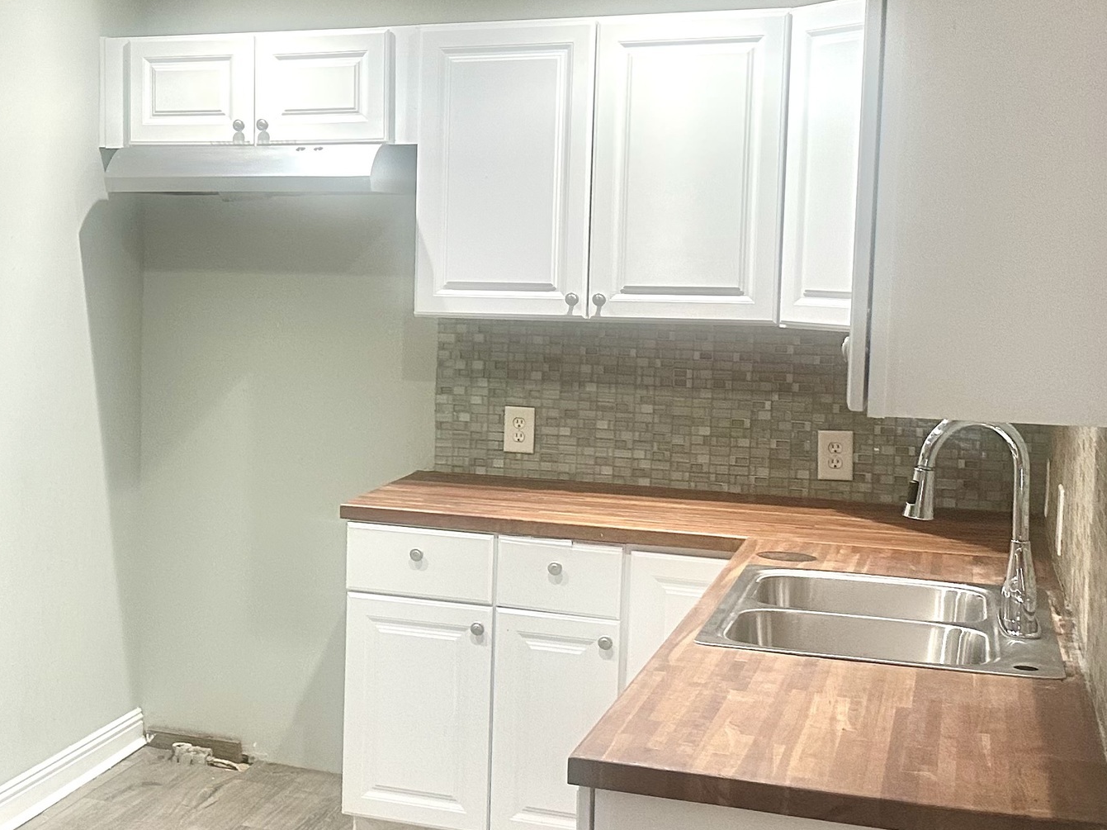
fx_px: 1758
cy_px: 384
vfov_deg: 26.5
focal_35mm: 55
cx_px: 243
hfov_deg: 34.0
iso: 250
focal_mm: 6.86
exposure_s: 1/64
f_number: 1.78
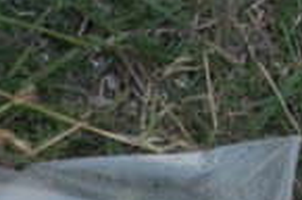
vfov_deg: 7.5
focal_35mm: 175
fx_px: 1465
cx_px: -352
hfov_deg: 10.5
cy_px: 396
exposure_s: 1/60
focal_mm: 7.9
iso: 80
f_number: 2.8
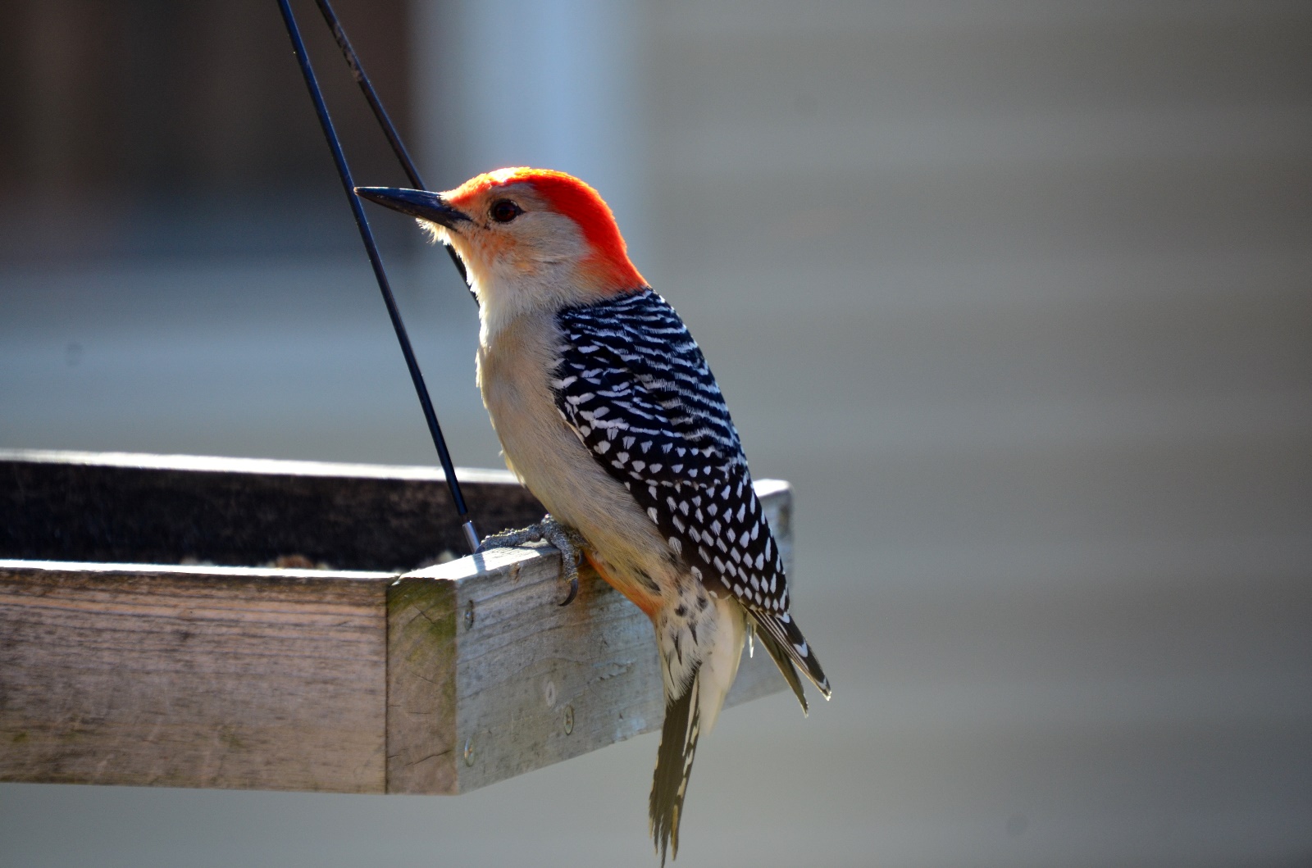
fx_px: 21817
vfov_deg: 2.3
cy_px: 434
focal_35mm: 600
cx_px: 656
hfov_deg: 3.4
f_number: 6.3
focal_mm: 400
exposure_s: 1/160
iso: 400
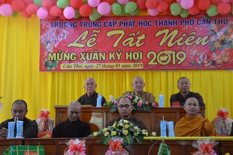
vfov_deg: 18.9
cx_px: 116
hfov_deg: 28.1
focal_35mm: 72
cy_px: 78
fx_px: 465
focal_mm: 48
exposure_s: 1/100
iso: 1000
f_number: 5
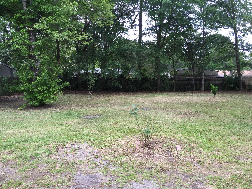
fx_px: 211
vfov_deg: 48.2
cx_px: 126
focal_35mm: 29
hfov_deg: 61.7
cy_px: 94
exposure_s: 1/131
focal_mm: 4.15
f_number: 2.2
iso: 32
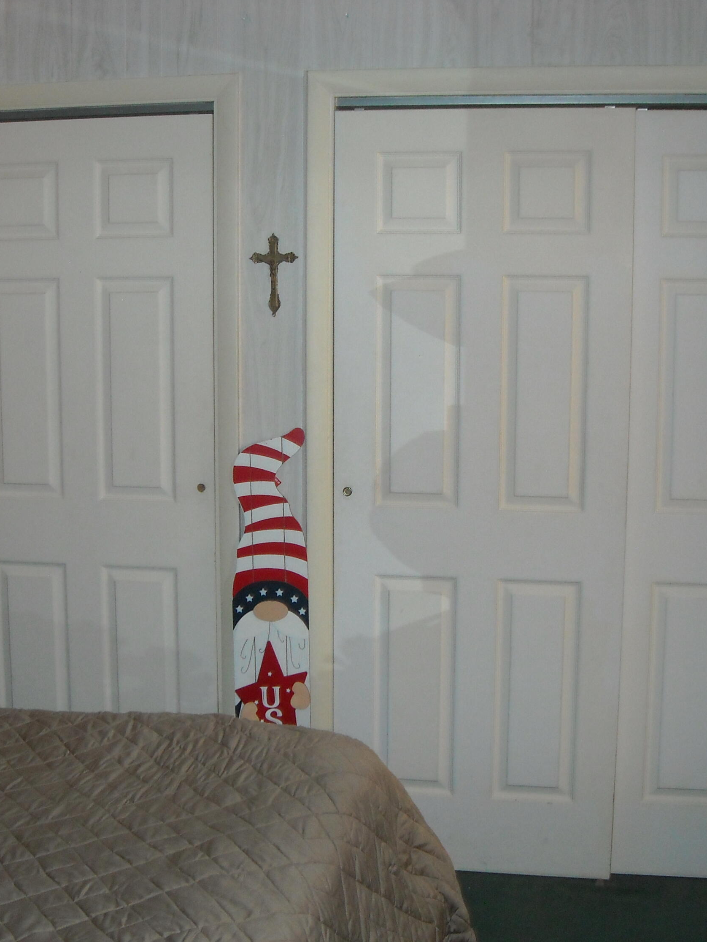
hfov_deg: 30.9
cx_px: 347
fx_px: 1280
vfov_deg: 40.4
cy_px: 468
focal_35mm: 47
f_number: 2.8
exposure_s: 1/60
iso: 200
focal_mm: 5.7
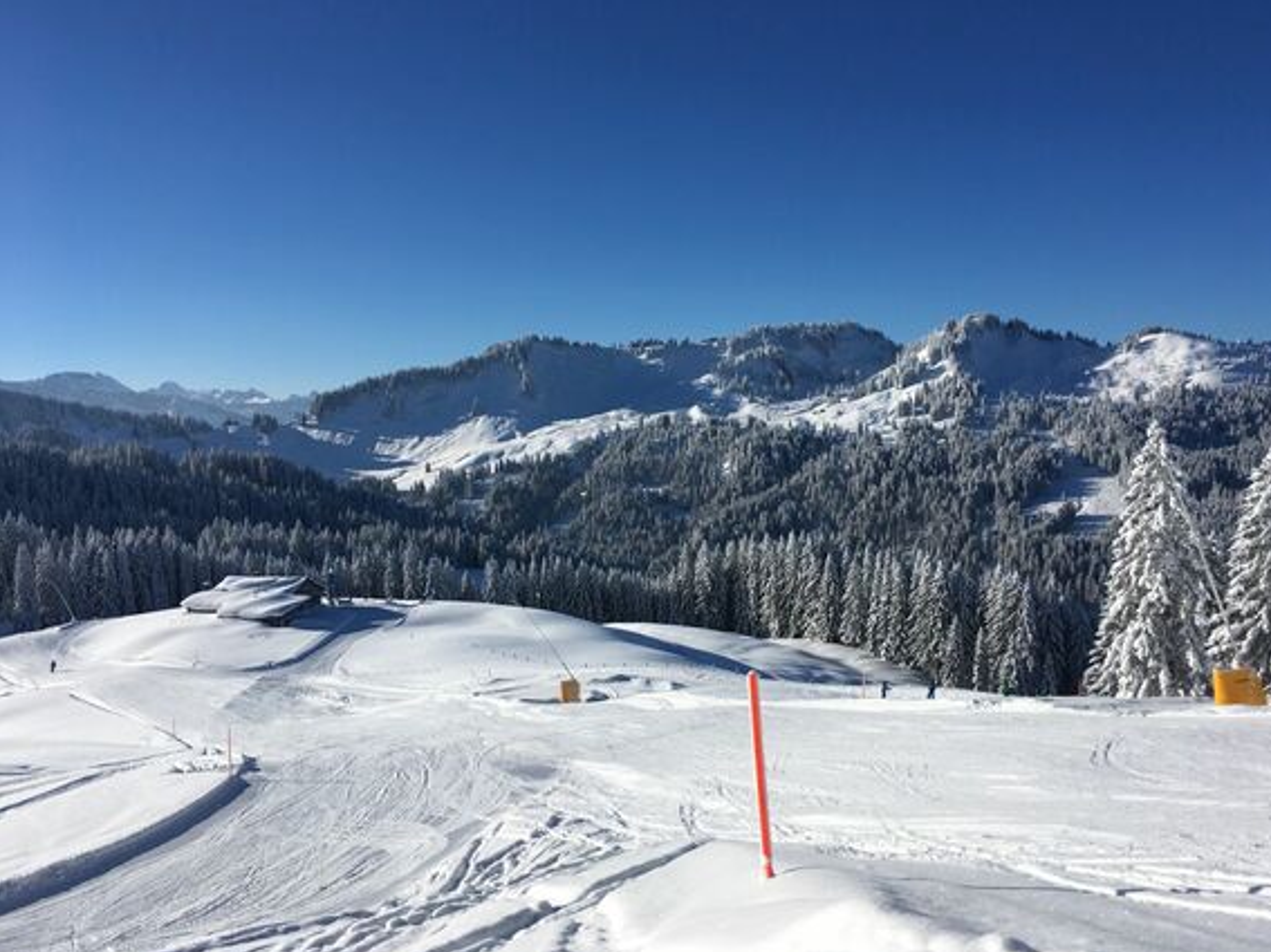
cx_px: 653
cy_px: 475
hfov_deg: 60.0
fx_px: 1101
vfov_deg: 46.8
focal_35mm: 30
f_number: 2.2
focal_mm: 4.15
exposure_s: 1/4049
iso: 25
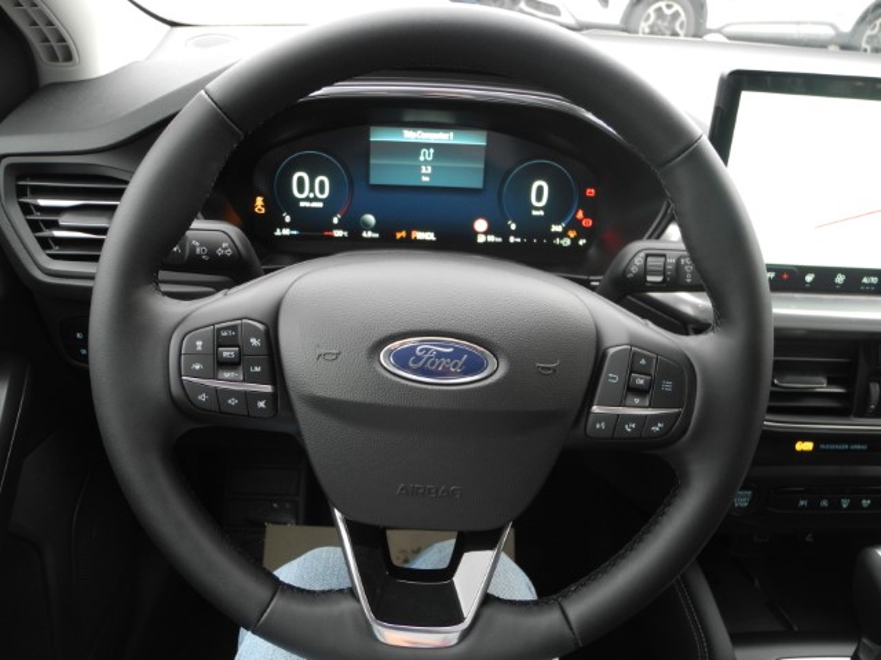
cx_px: 440
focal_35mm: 28
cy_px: 330
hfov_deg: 63.4
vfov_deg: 49.7
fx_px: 713
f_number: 2.8
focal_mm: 6
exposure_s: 1/30
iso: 250
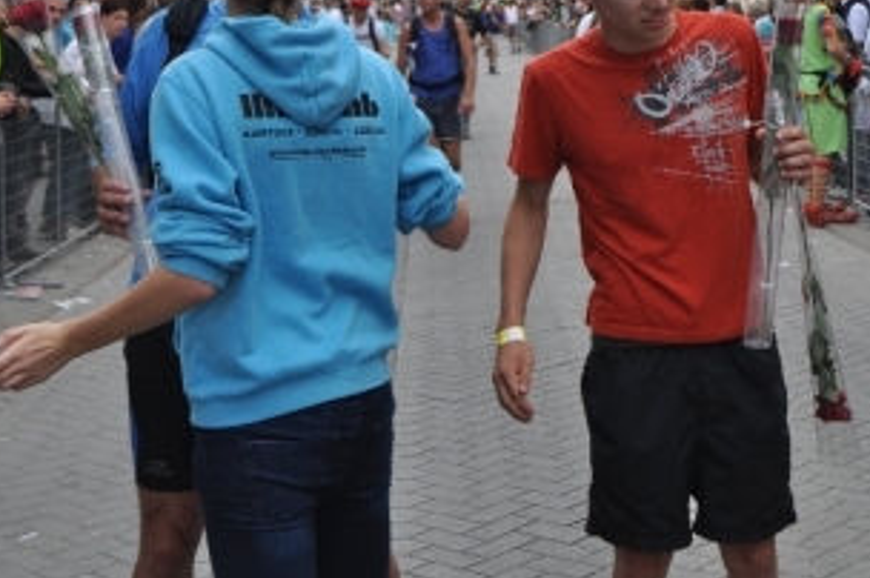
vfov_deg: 19.7
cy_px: 96
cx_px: 652
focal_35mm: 68
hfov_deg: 29.2
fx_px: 1641
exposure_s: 1/1000
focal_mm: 23
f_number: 4
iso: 400
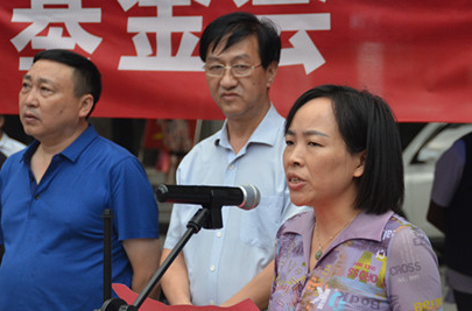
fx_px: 2179
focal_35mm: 167
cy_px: 208
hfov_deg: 12.4
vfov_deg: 8.2
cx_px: 310
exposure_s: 1/640
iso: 800
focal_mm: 75
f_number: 5
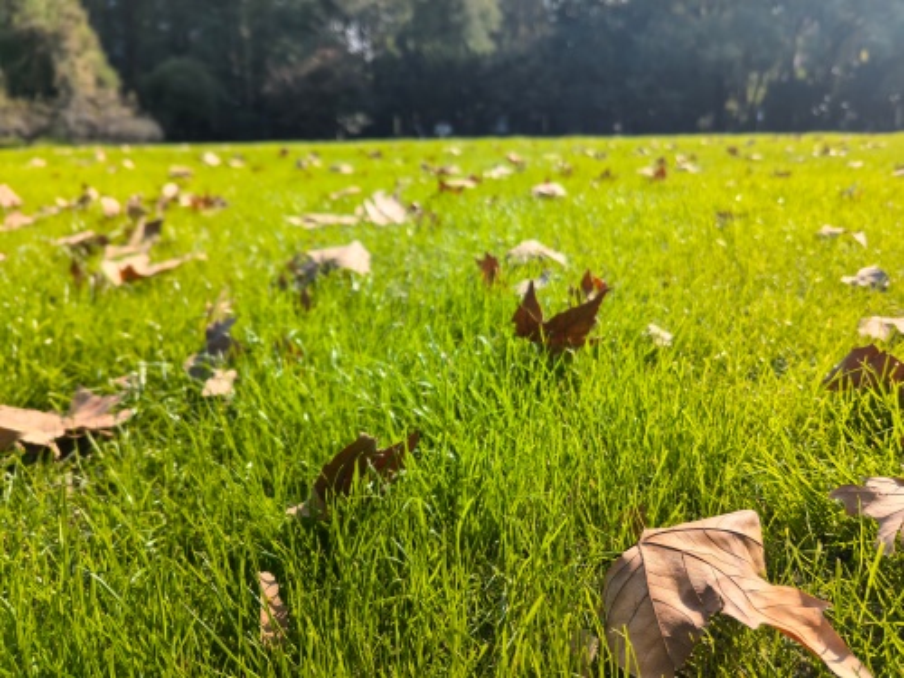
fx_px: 705
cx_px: 452
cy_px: 339
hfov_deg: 65.3
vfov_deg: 51.4
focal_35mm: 27
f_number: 1.4
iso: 50
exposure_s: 1/5848
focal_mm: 5.75
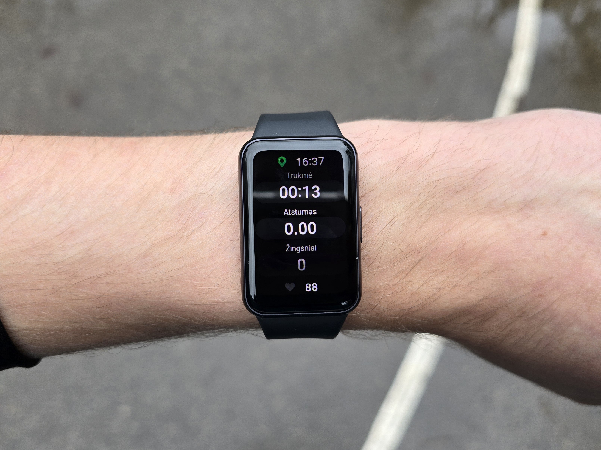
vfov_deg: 58.9
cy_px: 225
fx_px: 399
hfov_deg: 73.9
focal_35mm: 23
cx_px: 300
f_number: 1.7
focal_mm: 6.3
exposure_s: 1/182
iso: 40
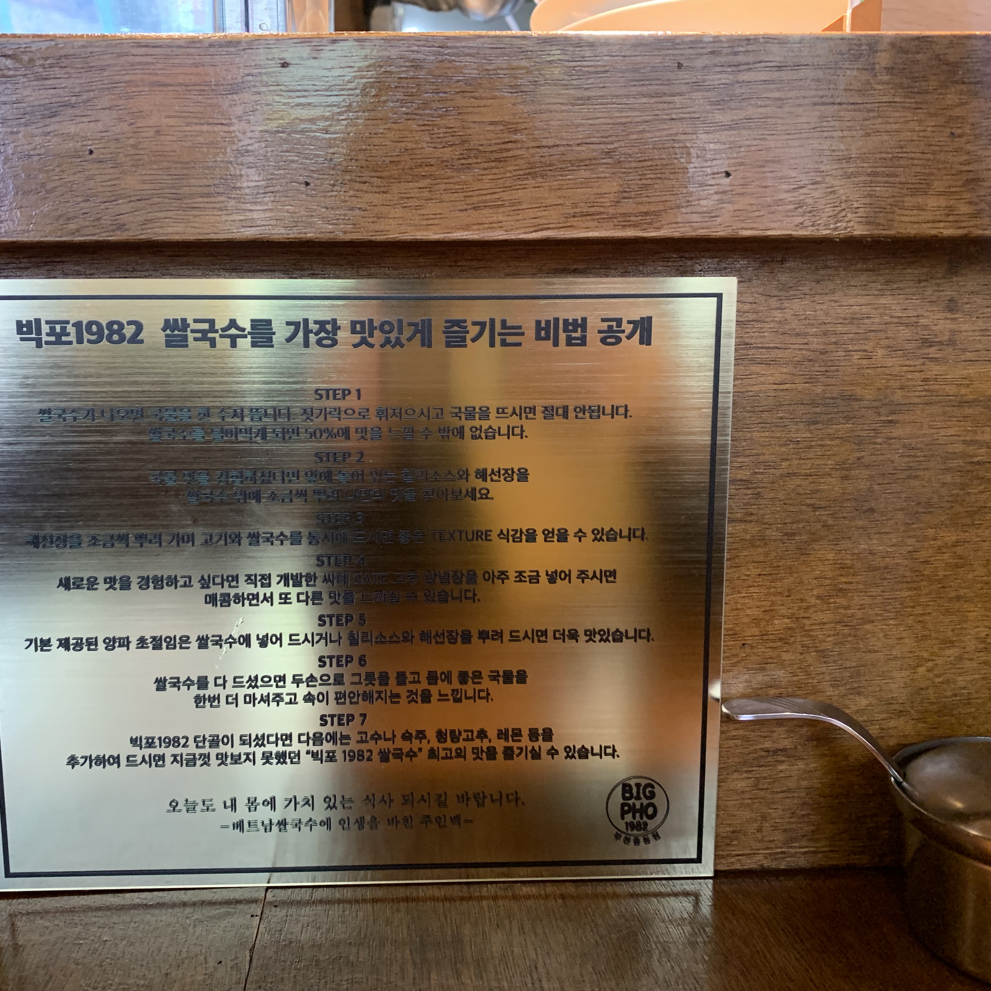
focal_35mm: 32
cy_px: 496
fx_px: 1036
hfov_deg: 51.0
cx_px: 433
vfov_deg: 51.1
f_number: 1.8
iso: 320
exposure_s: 1/60
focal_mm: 4.25
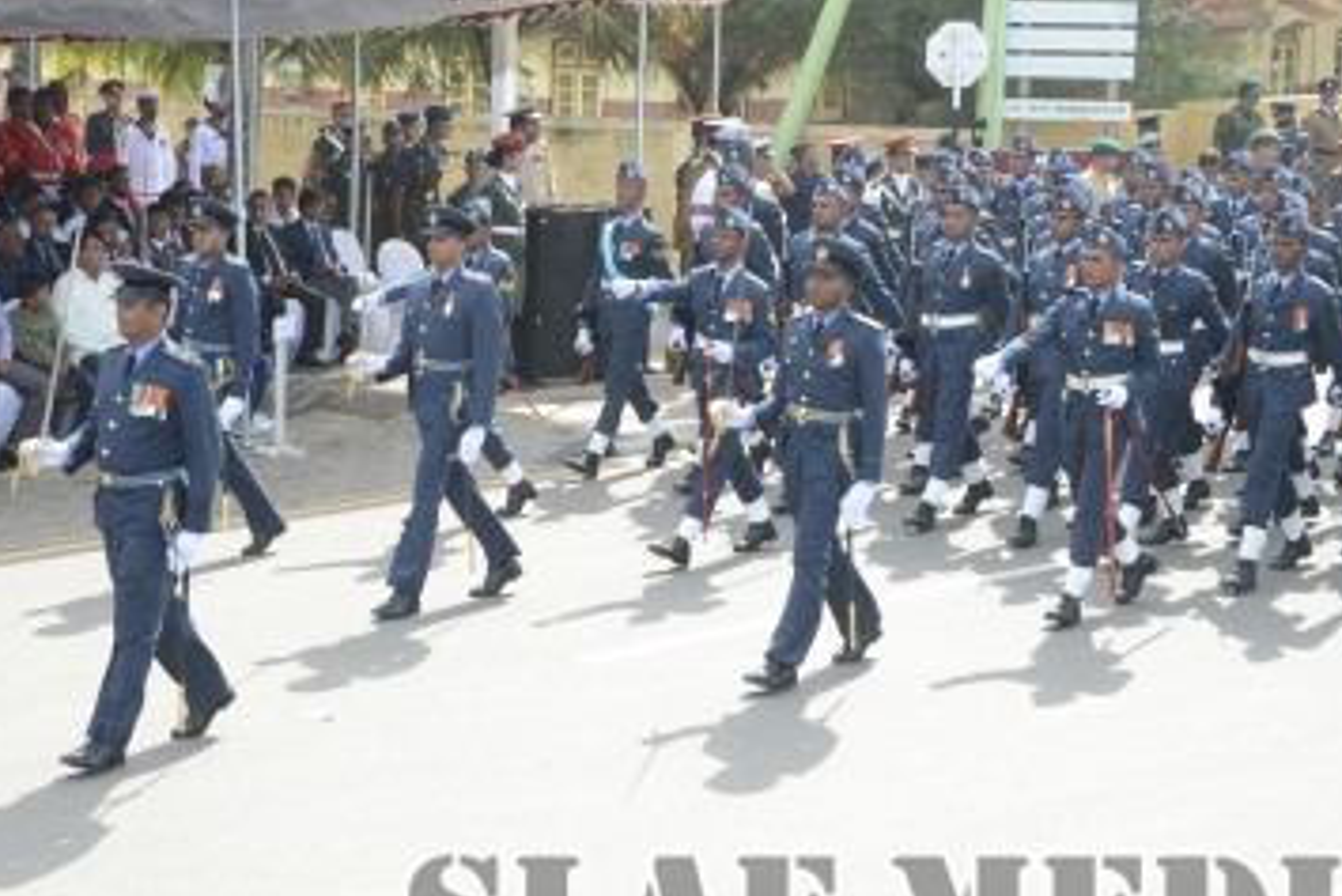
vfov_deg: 16.9
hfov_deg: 25.0
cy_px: 389
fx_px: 3021
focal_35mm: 81
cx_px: 505
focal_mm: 48
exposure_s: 1/125
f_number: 13
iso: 500
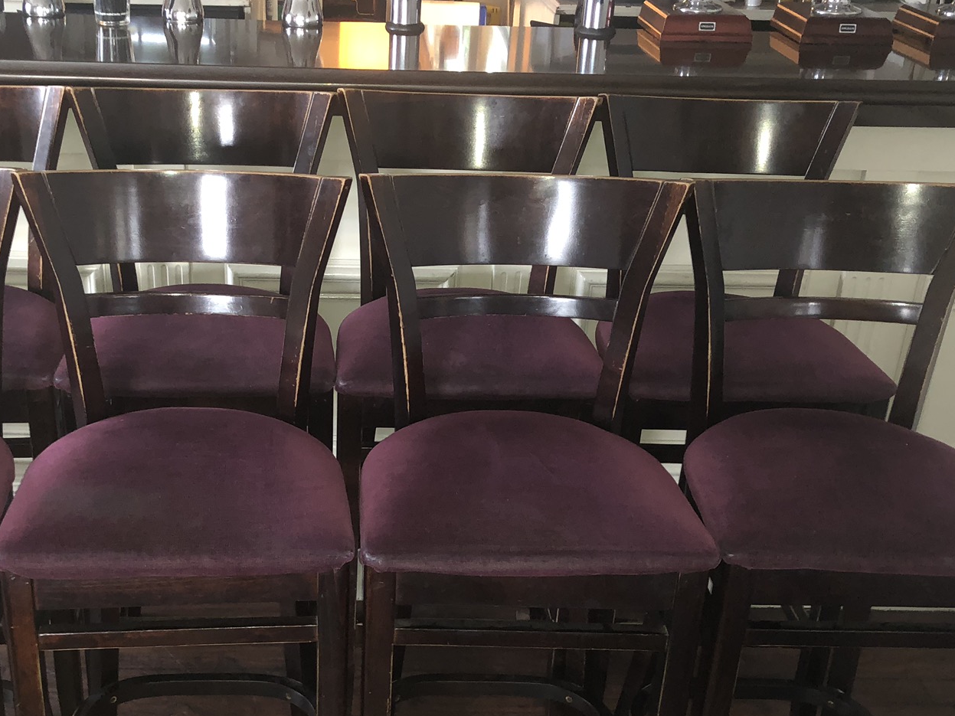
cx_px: 361
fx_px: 1269
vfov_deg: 31.2
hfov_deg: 41.0
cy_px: 487
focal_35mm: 46
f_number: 1.8
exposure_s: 1/4
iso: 160
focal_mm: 4
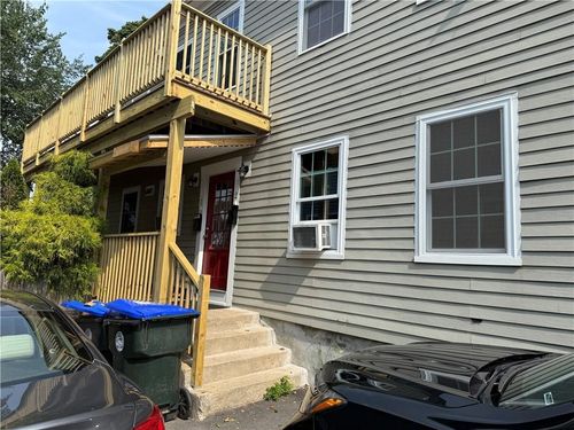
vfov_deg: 56.8
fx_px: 398
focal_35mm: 24
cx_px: 287
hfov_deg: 71.6
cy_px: 215
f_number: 1.78
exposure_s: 1/2299
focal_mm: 6.76
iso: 80
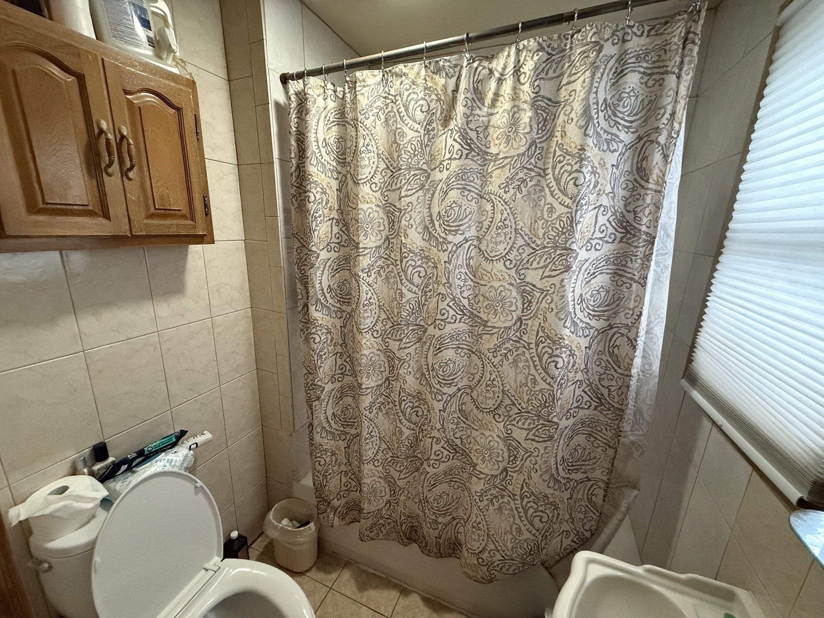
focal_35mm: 14
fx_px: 333
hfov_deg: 102.1
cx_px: 412
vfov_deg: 85.7
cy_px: 309
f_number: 2.2
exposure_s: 1/60
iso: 800
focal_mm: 2.22
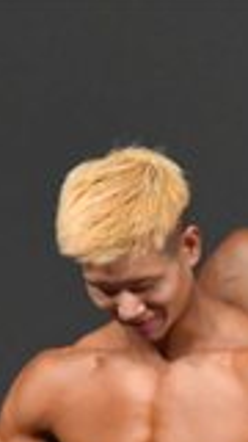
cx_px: 561
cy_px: 704
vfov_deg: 1.4
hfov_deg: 0.8
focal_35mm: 1593
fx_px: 18623
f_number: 5.6
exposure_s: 1/400
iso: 4000
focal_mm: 210
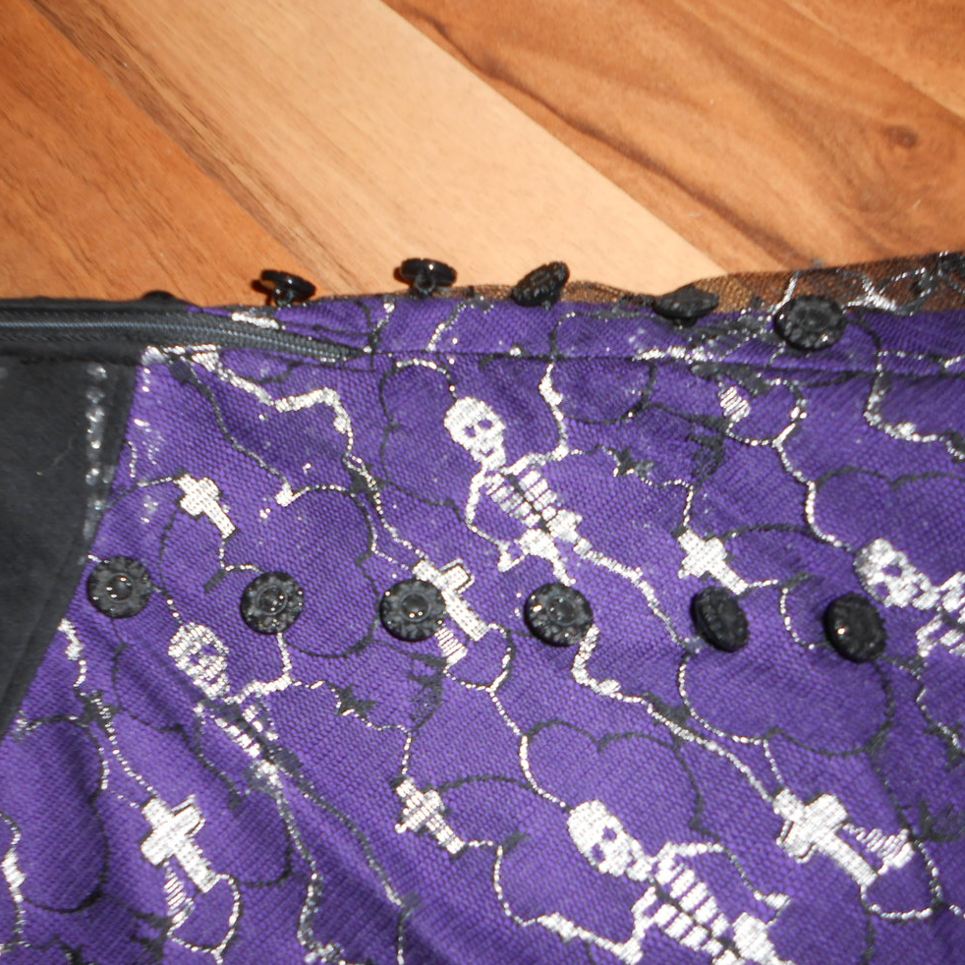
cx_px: 390
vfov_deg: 46.0
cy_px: 488
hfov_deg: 45.8
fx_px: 1135
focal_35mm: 36
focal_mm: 5.3
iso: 80
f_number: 3.8
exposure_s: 1/25
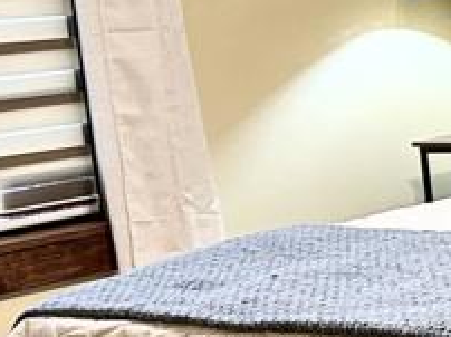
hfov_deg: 13.3
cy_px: 194
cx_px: 846
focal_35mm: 132
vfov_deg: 11.2
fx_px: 1718
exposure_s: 1/60
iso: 160
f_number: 1.5
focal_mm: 5.7
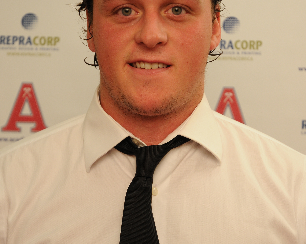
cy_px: 103
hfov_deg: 16.2
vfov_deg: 13.0
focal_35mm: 119
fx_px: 1078
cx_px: 153
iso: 400
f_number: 4.5
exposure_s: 1/100
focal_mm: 56
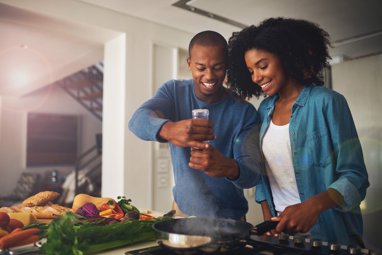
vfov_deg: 37.9
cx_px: 191
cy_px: 128
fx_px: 371
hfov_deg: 54.4
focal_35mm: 35
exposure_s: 1/400
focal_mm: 35
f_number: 1.8
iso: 200
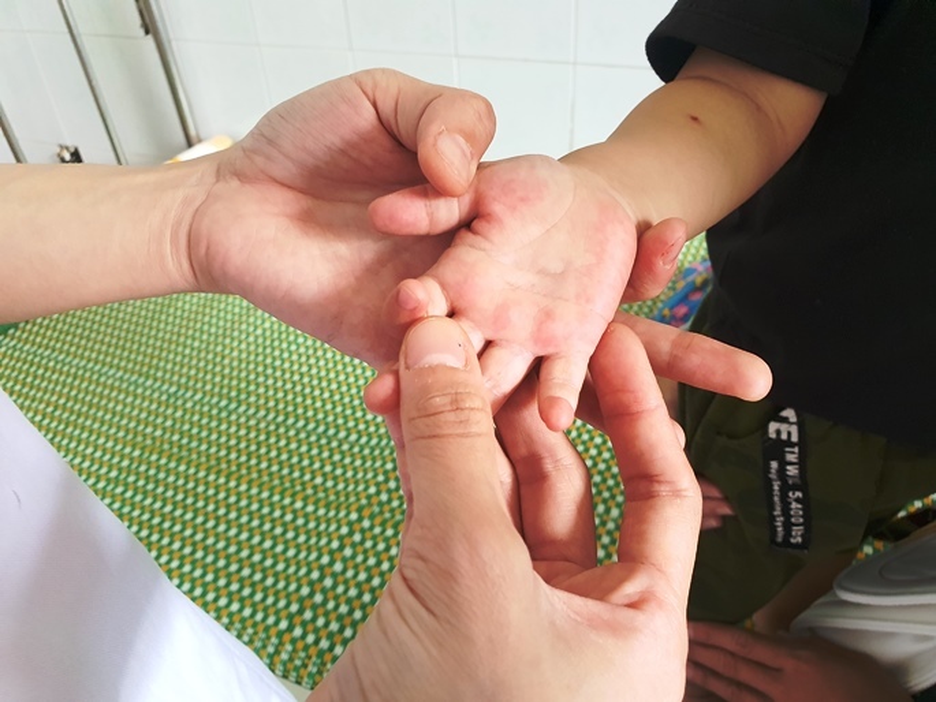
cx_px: 468
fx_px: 703
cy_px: 351
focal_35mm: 26
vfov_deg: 53.1
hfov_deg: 67.3
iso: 400
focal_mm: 4.3
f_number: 2.4
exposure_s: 1/50
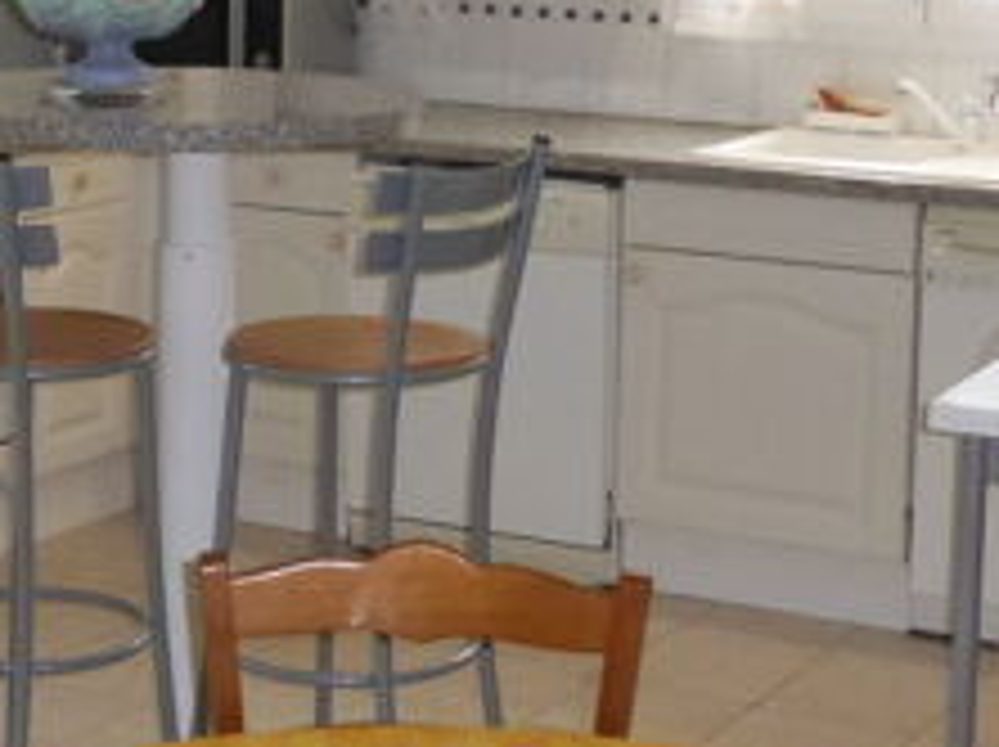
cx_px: 279
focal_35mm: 93
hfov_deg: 21.0
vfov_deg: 15.8
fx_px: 2681
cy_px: 148
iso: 800
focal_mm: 7.4
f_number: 3.9
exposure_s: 1/60
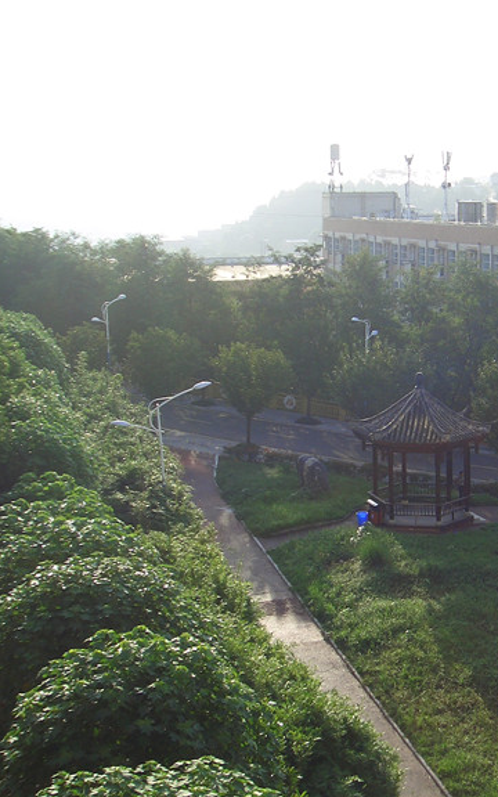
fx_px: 1216
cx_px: 461
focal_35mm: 56
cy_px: 394
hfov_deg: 22.5
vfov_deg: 36.3
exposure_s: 1/250
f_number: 4.8
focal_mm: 8
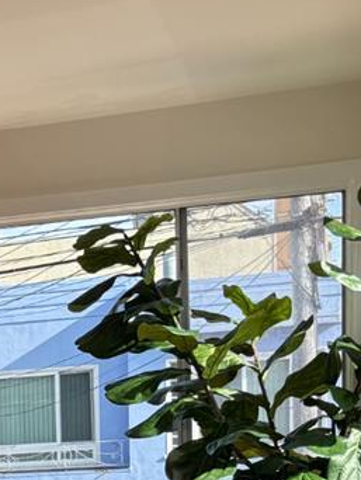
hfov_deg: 11.5
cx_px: -397
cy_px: 610
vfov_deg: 16.4
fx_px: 1583
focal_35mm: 114
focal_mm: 5.96
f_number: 1.6
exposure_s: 1/918
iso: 50
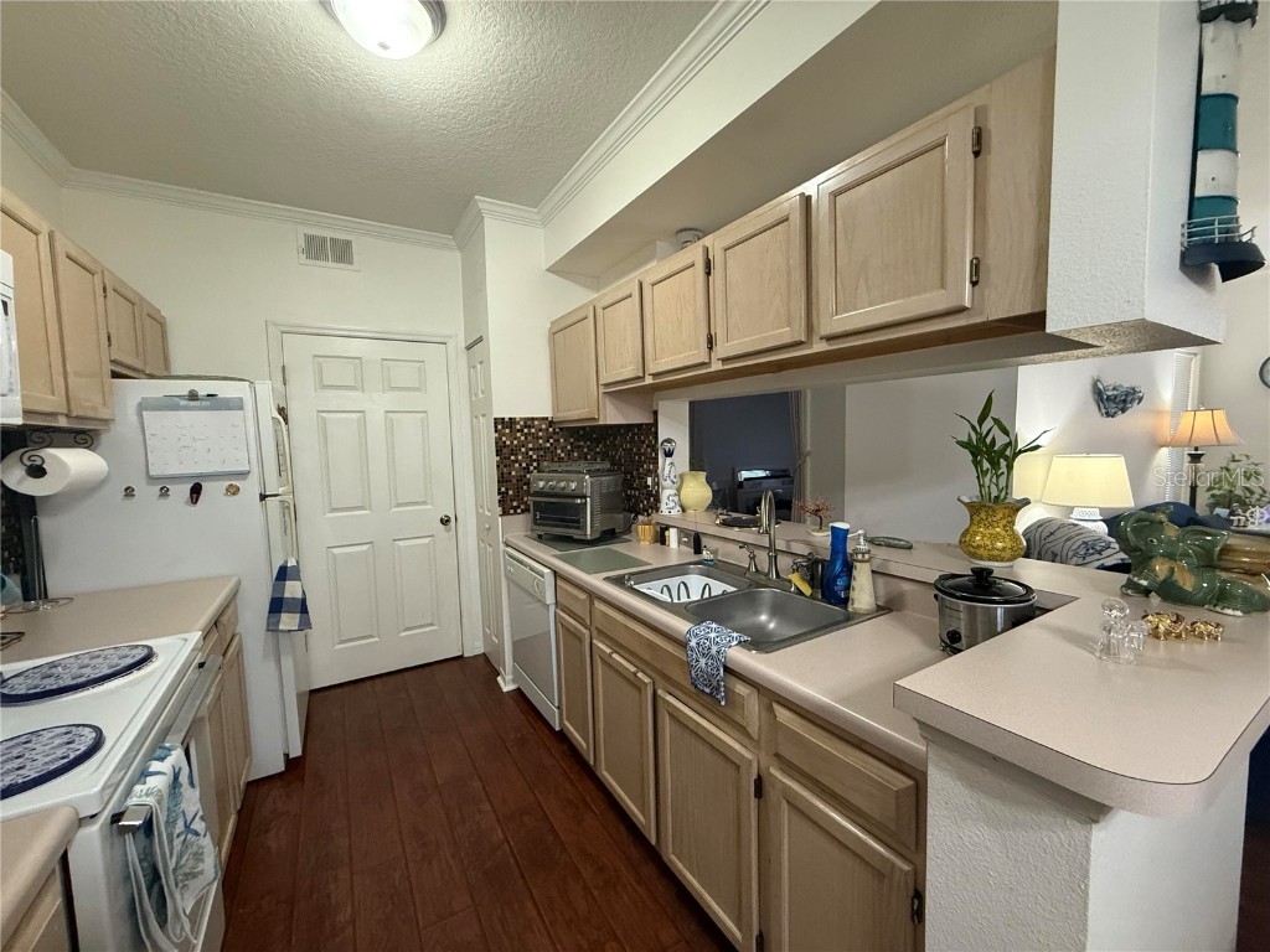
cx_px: 635
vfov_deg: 85.7
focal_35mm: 14
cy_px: 476
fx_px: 514
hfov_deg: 102.1
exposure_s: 1/60
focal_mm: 2.22
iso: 500
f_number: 2.2
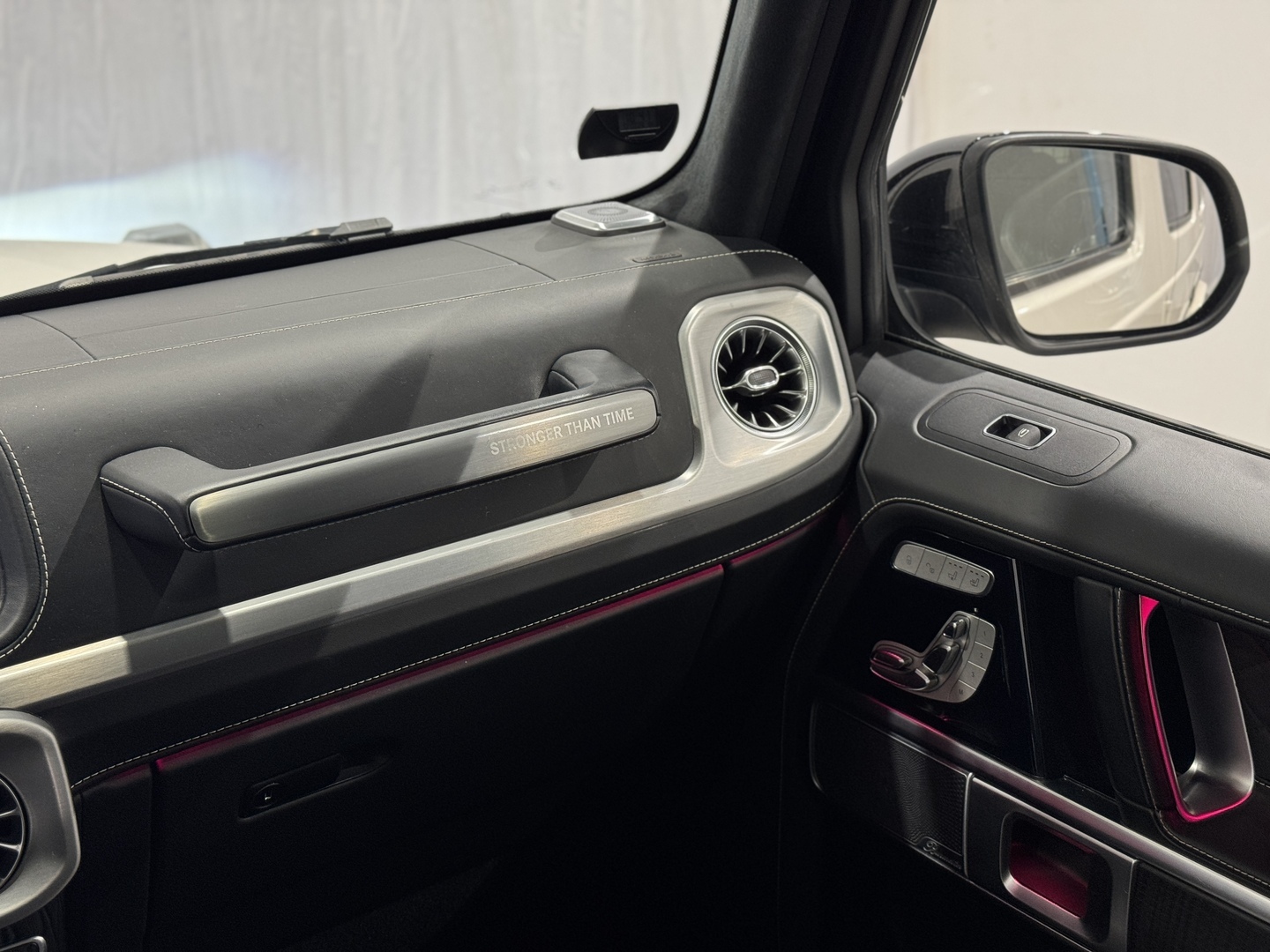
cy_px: 476
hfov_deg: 39.7
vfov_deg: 30.3
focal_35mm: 48
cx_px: 635
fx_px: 1761
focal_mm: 6.76
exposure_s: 1/56
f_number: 1.78
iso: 80
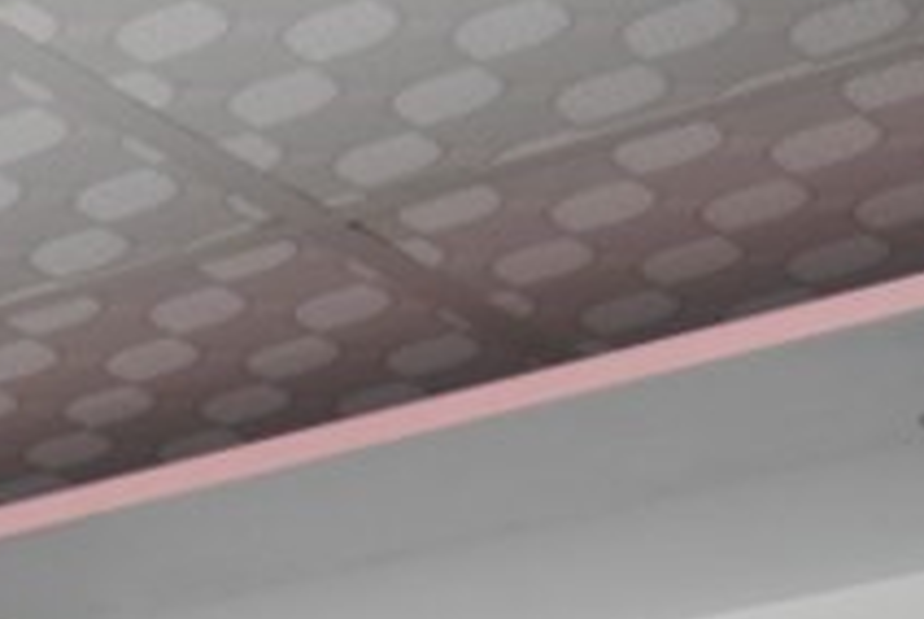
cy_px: 2175
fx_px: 4575
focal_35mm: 178
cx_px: -1571
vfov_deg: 6.6
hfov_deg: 9.7
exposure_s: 1/400
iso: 320
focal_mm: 24
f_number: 4
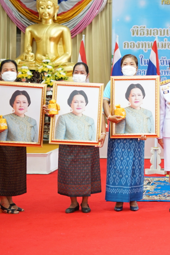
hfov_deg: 13.5
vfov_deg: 20.6
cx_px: 192
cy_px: 90
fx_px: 701
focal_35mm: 99
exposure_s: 1/40
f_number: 1.8
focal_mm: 50
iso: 400
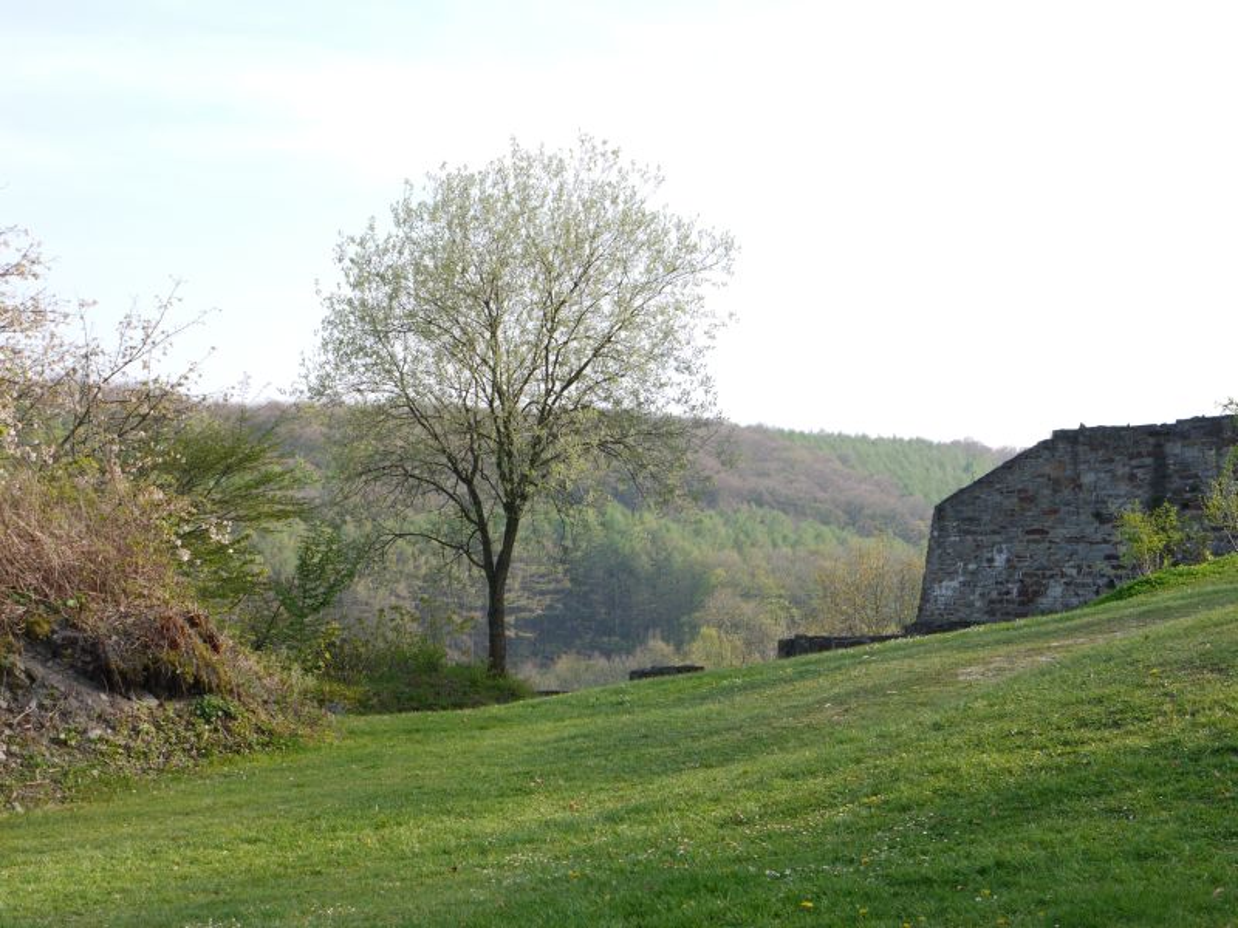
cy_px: 464
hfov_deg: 27.0
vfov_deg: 20.4
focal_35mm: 72
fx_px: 2575
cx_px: 619
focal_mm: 36
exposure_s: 1/160
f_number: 6.3
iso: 100
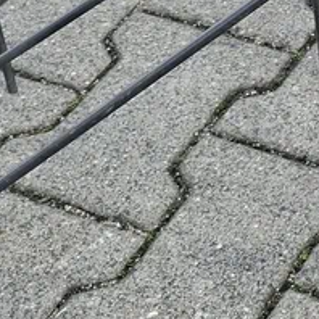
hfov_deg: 12.6
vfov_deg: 13.6
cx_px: 614
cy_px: -116
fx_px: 1282
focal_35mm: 123
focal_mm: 5.54
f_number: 1.8
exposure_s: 1/133
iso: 50
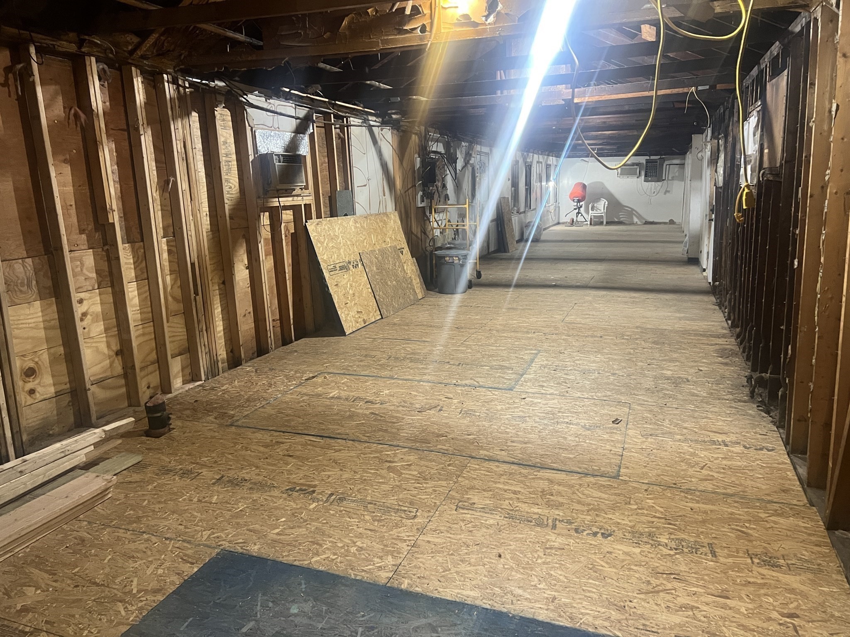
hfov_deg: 67.3
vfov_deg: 53.1
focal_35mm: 26
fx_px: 638
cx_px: 425
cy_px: 318
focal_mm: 5.7
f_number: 1.5
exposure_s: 1/60
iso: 500
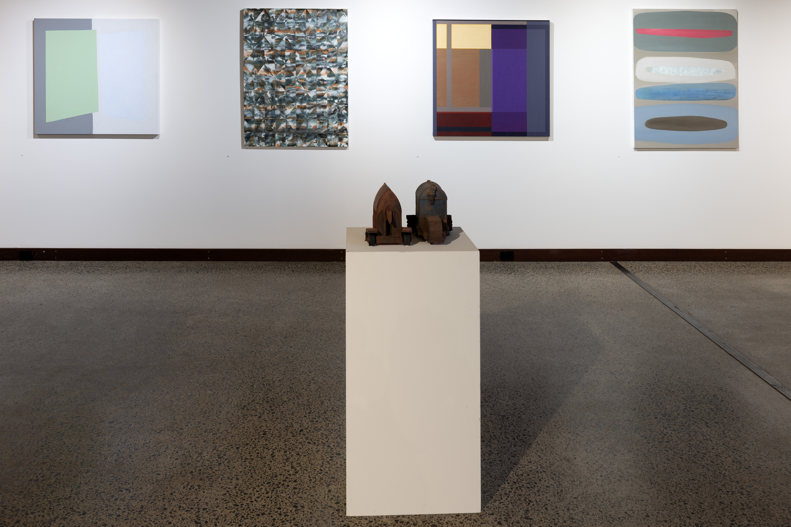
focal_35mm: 31
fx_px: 681
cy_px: 264
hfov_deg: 60.3
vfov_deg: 42.3
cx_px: 396
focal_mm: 31
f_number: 7.1
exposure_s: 1/6
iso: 200
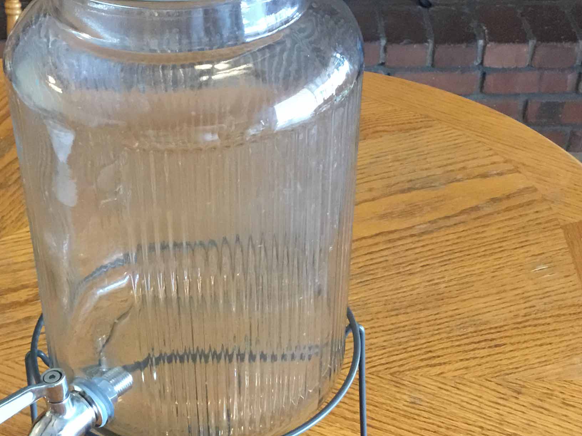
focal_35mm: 62
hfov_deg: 30.9
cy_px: 242
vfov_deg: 23.6
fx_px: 1042
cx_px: 188
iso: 160
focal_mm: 3.3
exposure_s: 1/30
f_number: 2.4
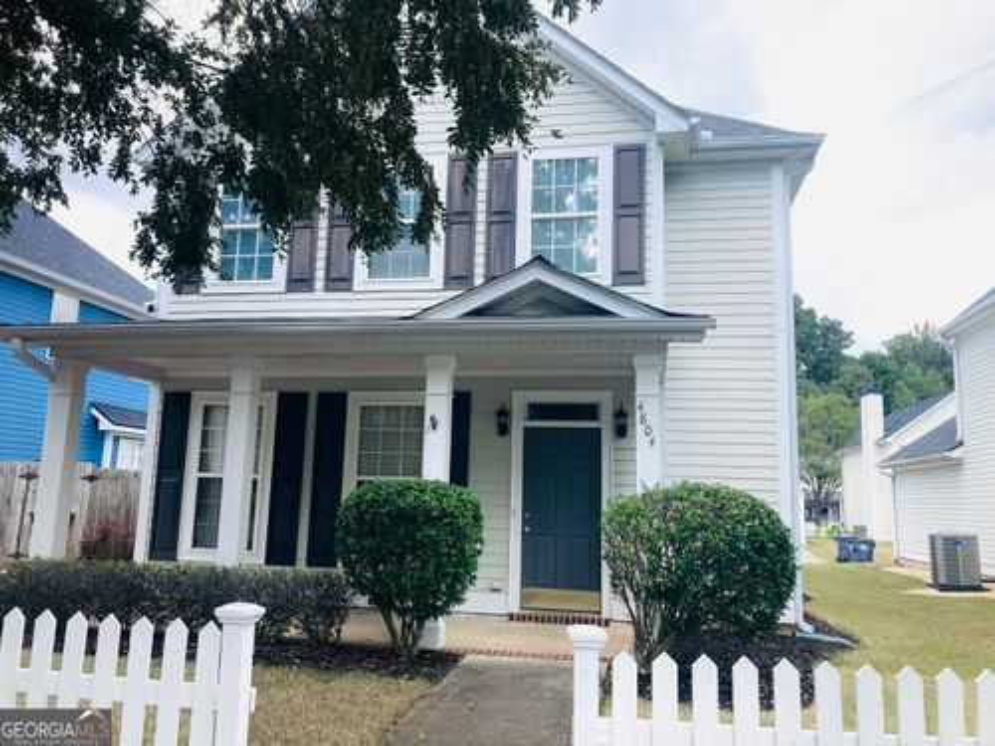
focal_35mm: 28
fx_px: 805
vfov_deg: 49.7
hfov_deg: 63.4
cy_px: 373
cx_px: 498
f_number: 1.8
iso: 20
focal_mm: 3.99
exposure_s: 1/486
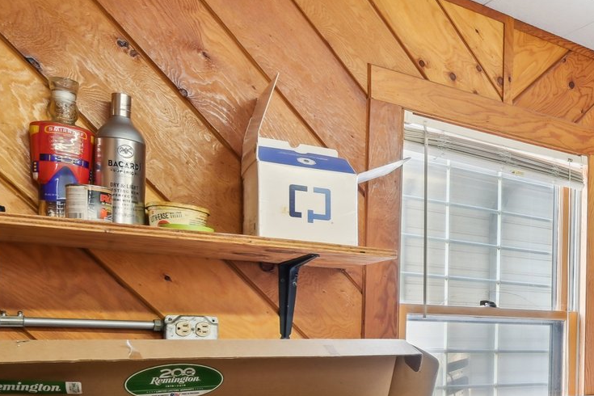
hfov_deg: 40.3
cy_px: 316
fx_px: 643
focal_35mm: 39
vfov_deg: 33.2
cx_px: 651
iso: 400
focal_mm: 14
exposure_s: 1/13
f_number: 8
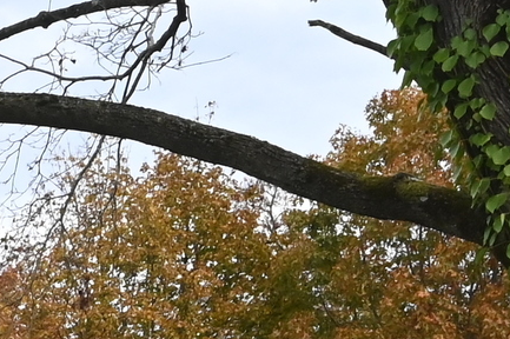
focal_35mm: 213
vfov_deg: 5.9
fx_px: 3015
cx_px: -901
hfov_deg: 8.4
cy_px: 1042
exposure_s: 1/640
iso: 1250
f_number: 13
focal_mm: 30
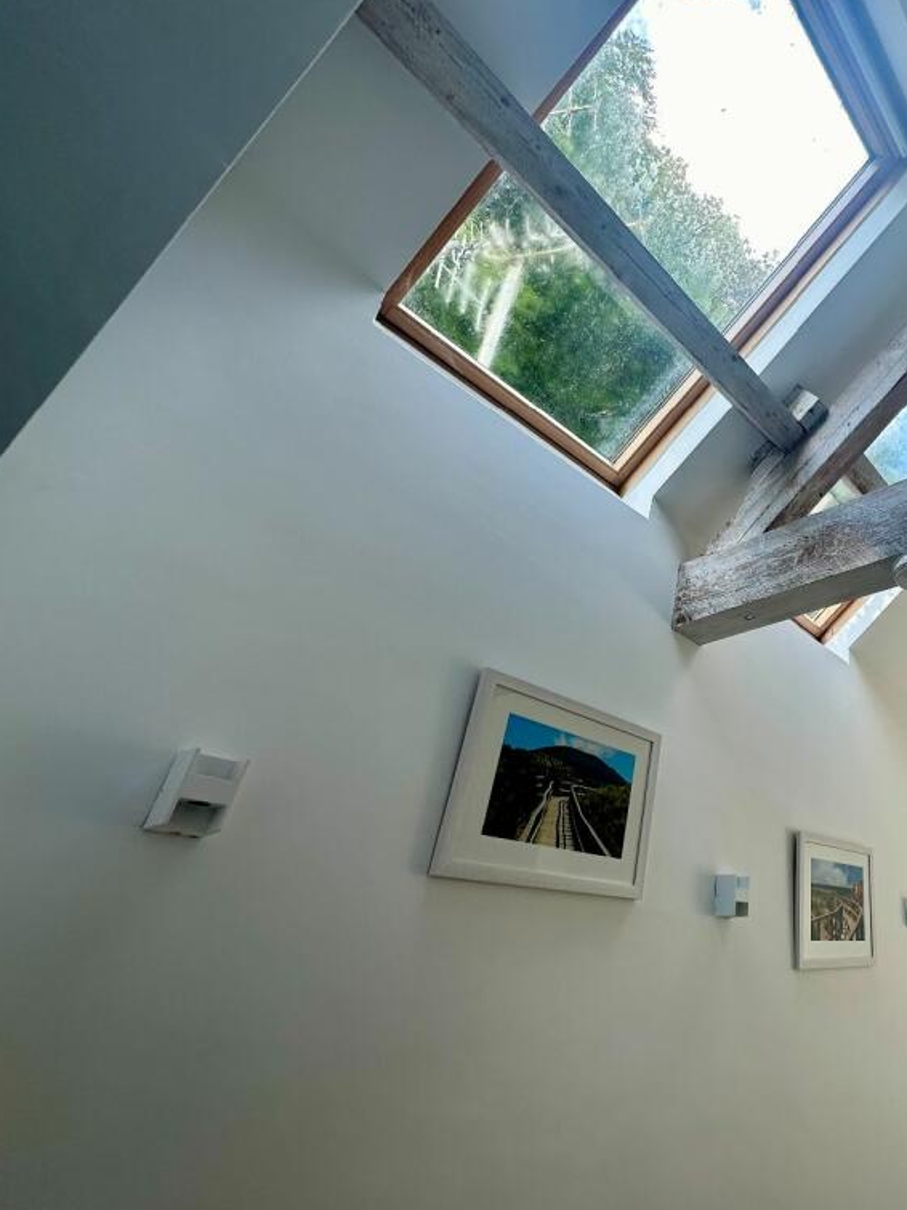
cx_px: 785
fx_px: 664
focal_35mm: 19
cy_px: 607
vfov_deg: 84.7
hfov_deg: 60.2
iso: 40
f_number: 2.2
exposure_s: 1/99
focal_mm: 2.22
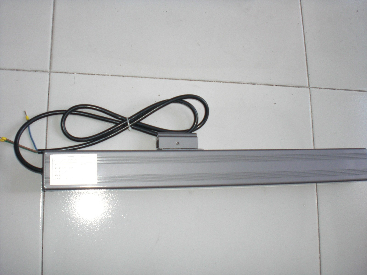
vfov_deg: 37.7
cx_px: 184
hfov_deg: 49.0
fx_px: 403
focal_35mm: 38
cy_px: 138
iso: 200
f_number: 3.1
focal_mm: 6.3
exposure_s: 1/60
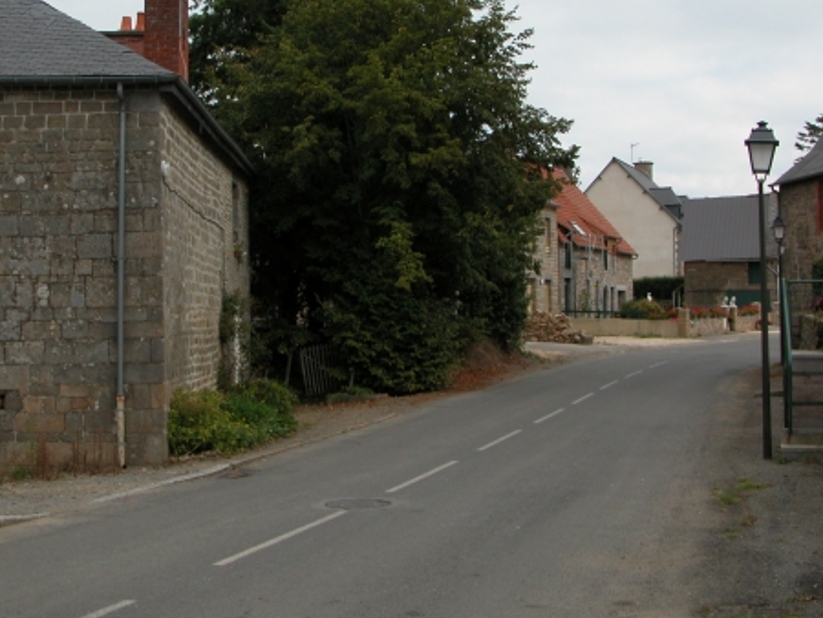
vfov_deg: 27.3
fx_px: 1261
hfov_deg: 35.9
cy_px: 183
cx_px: 287
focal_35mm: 53
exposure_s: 1/266
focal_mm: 8.9
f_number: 5.6
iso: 100
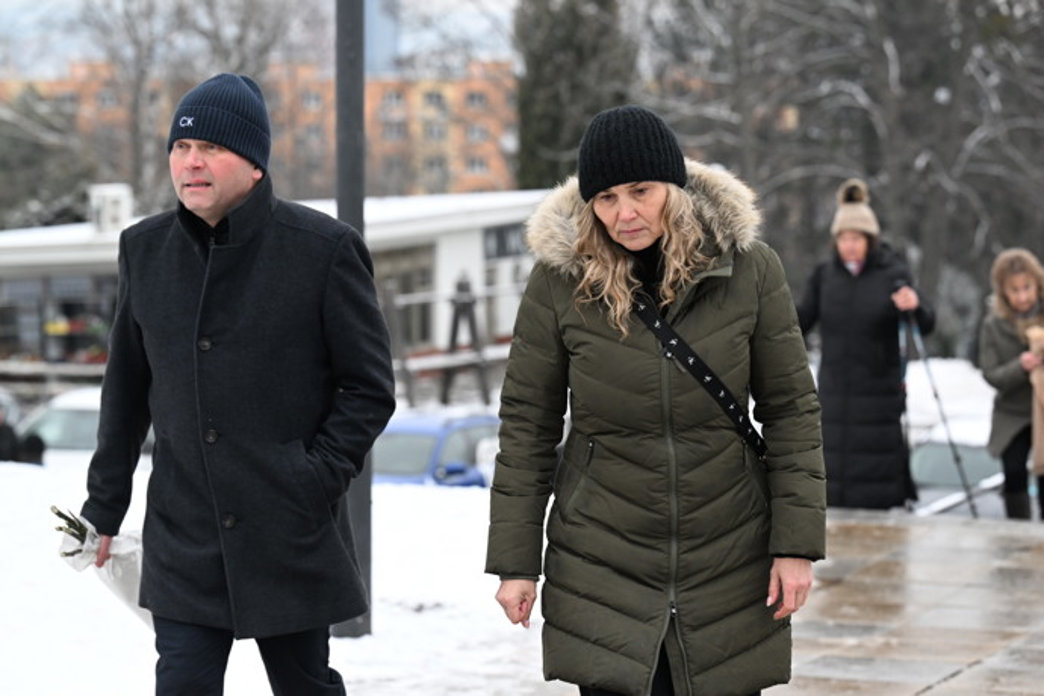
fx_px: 3190
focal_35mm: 110
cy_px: 348
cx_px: 522
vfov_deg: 12.5
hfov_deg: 18.6
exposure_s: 1/320
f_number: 5
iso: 1600
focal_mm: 110
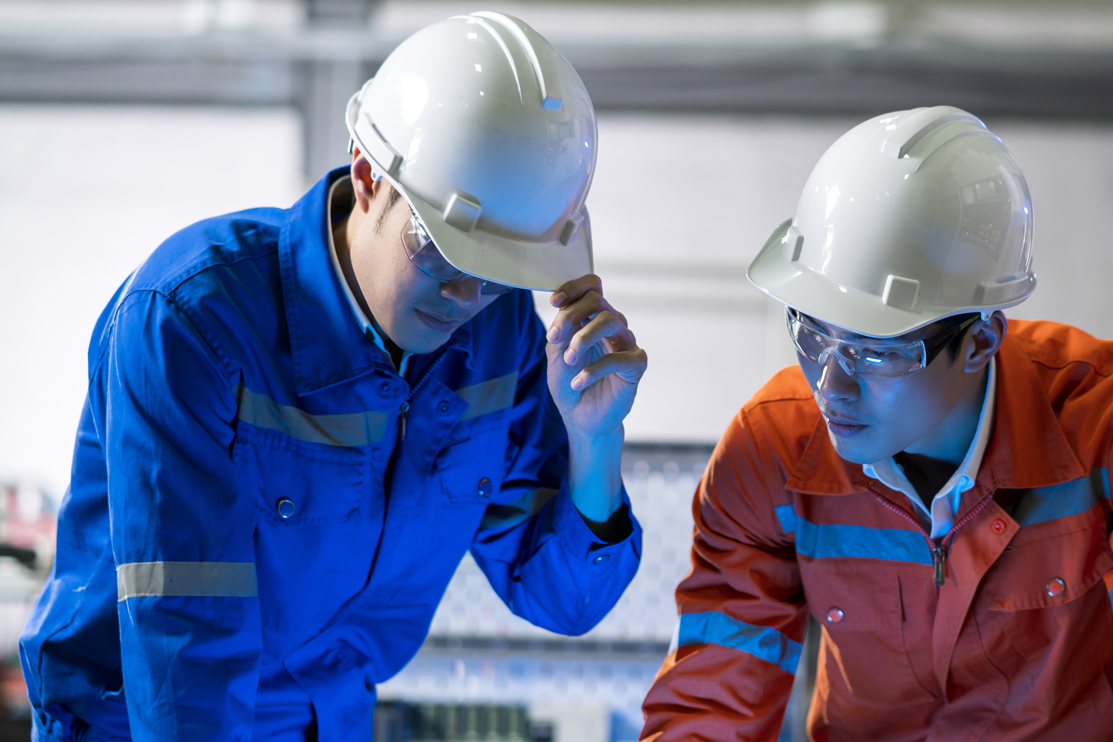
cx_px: 835
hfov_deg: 15.1
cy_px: 462
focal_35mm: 135
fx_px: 4173
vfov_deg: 10.2
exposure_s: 1/200
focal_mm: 85
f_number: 2.2
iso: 400
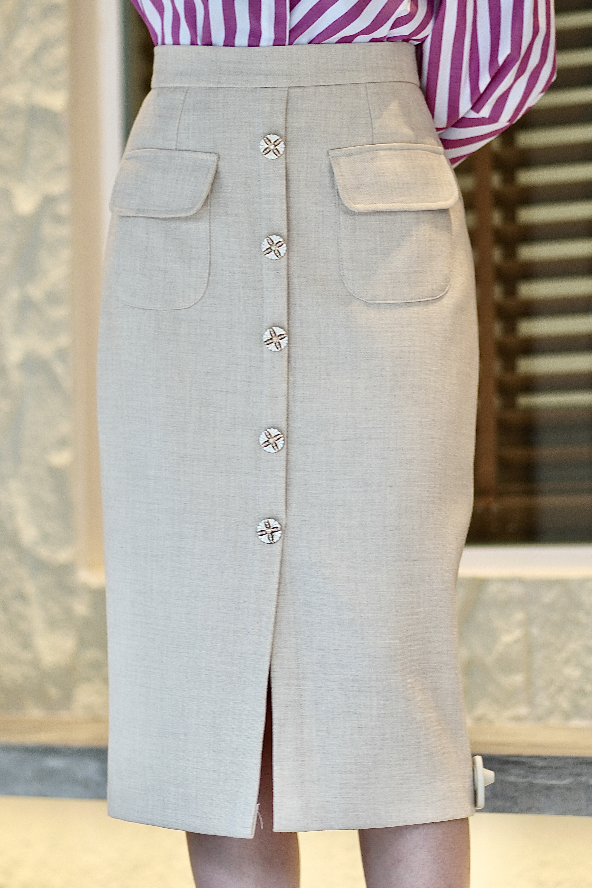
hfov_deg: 10.8
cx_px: 296
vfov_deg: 16.1
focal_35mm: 128
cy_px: 444
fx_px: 3145
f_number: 1.8
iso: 160
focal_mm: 85
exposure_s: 1/160
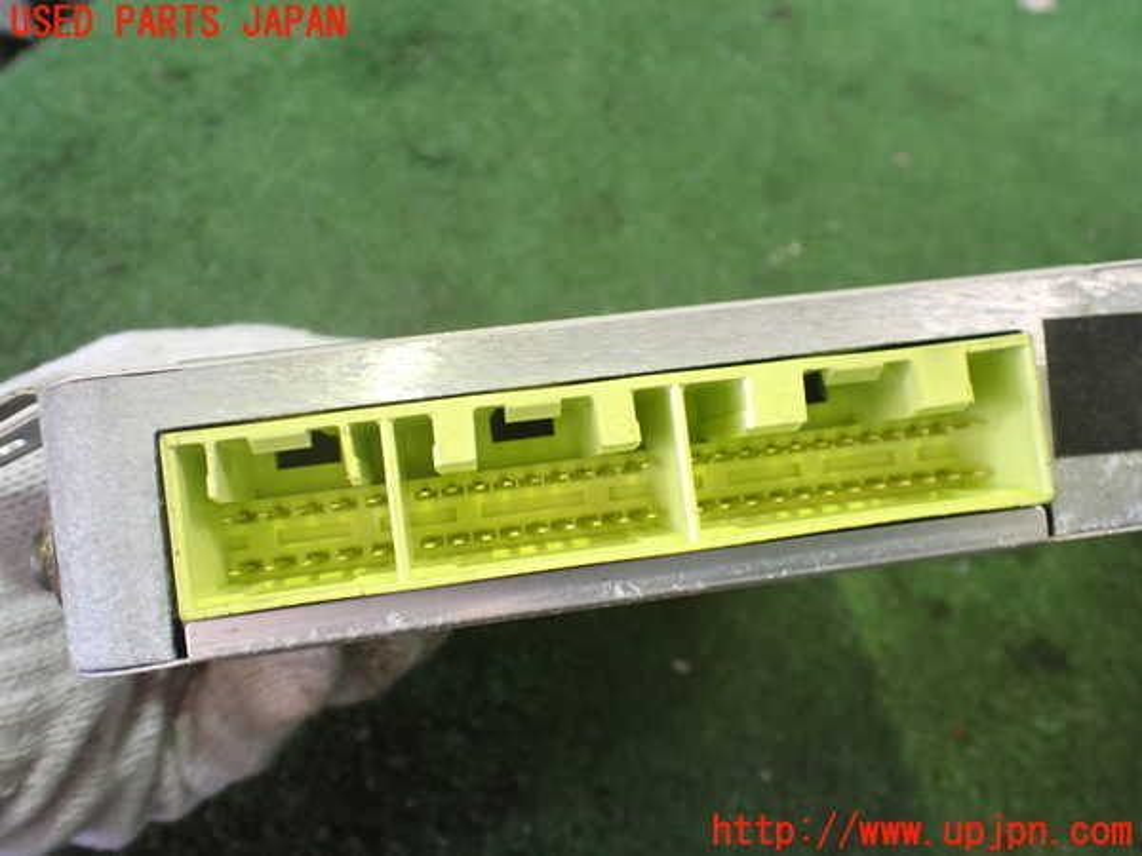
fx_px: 990
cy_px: 428
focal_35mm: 30
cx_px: 571
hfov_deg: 60.0
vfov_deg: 46.8
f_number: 2.3
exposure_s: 1/50
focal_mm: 5.4
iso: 800
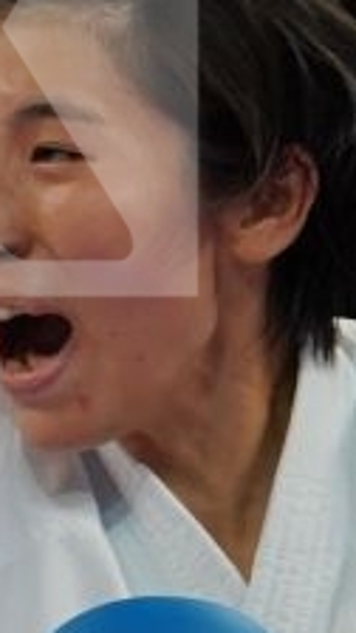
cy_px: 1040
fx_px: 28277
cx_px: -65
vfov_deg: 1.3
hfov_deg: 0.7
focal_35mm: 1685
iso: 1000
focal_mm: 200
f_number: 2.8
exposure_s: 1/1000
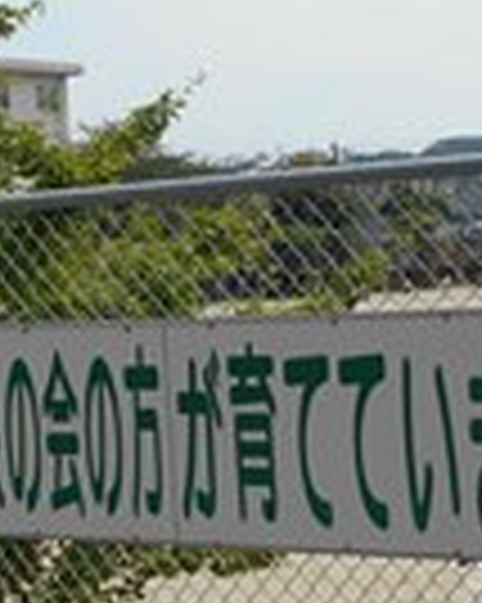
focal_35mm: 98
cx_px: 293
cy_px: 369
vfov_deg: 19.5
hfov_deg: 15.7
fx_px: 1749
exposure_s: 1/1250
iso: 80
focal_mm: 5.1
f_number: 3.4
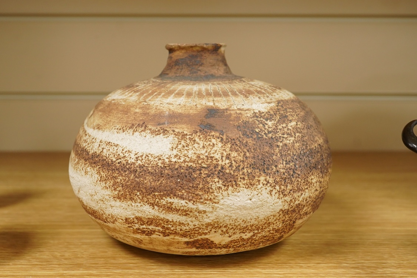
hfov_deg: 43.6
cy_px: 139
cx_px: 208
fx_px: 521
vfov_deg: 29.9
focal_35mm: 45
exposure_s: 1/125
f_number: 5.6
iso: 2000
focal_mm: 30
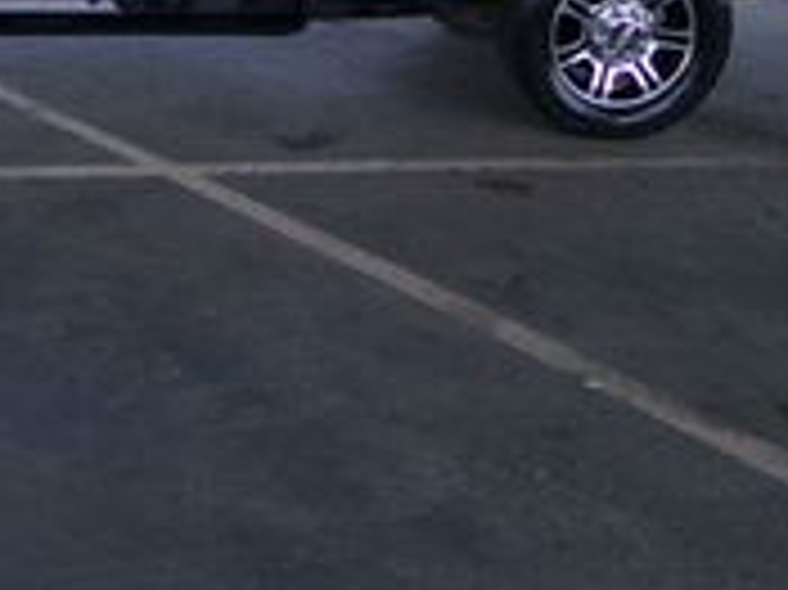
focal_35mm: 55
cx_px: 144
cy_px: -23
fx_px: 1251
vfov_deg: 25.0
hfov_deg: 33.8
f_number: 3.7
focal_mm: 4.3
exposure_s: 1/110
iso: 100
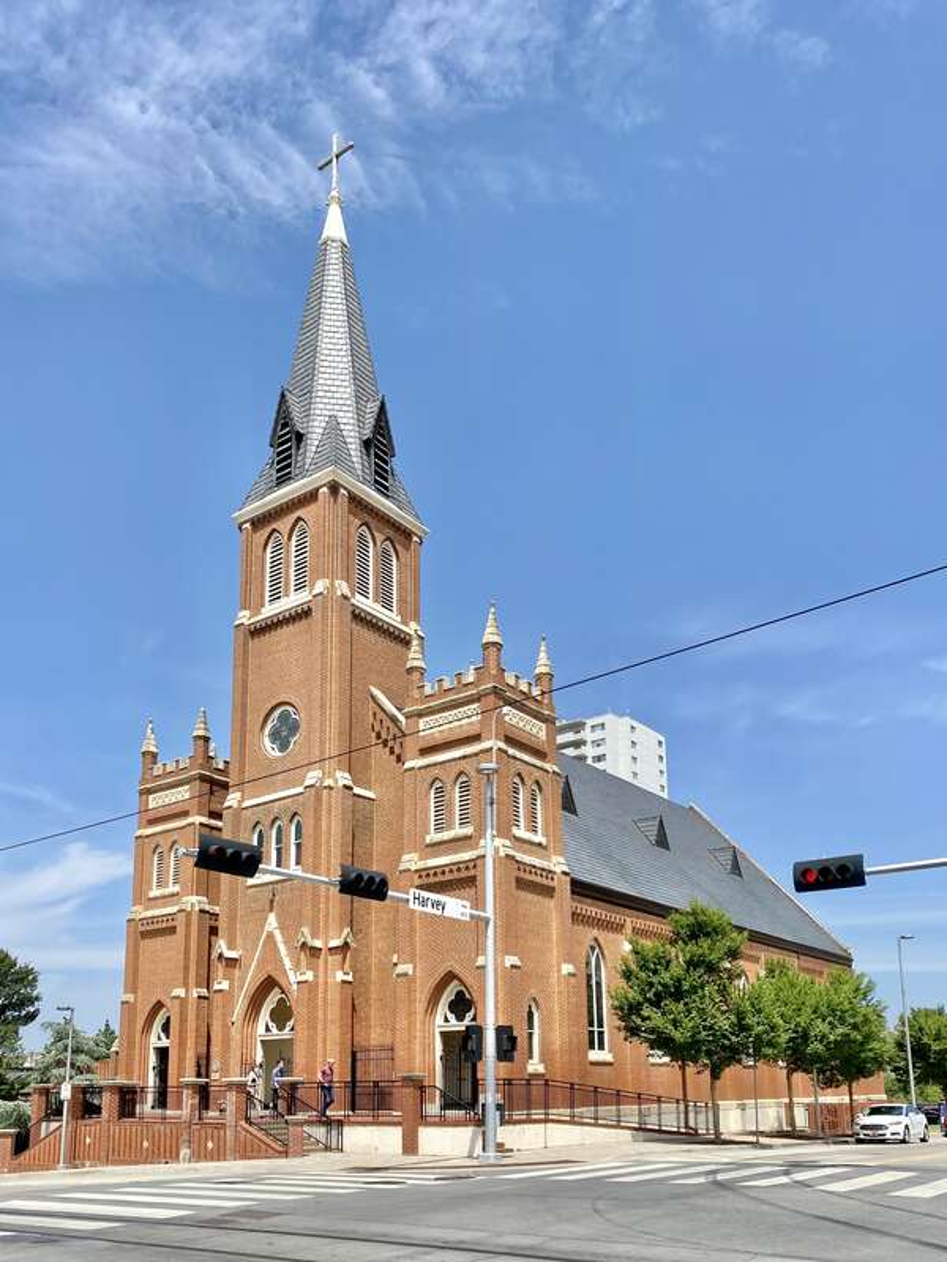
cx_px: 474
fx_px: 948
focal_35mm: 26
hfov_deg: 53.1
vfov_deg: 67.3
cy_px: 631
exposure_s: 1/3731
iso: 32
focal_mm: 4.25
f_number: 1.8
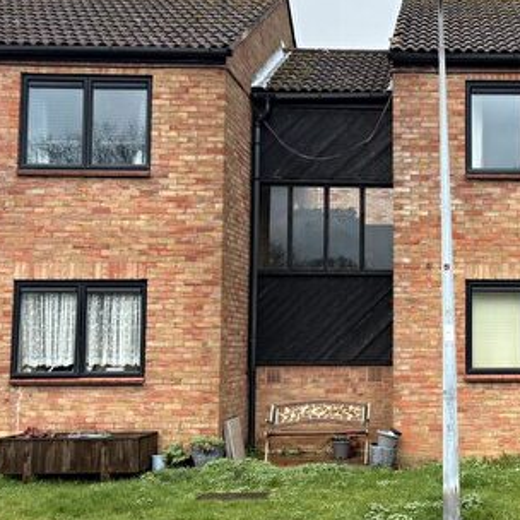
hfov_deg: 30.4
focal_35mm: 53
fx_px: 901
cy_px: 276
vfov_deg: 32.2
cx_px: 494
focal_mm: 5.96
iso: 50
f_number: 1.6
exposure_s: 1/920
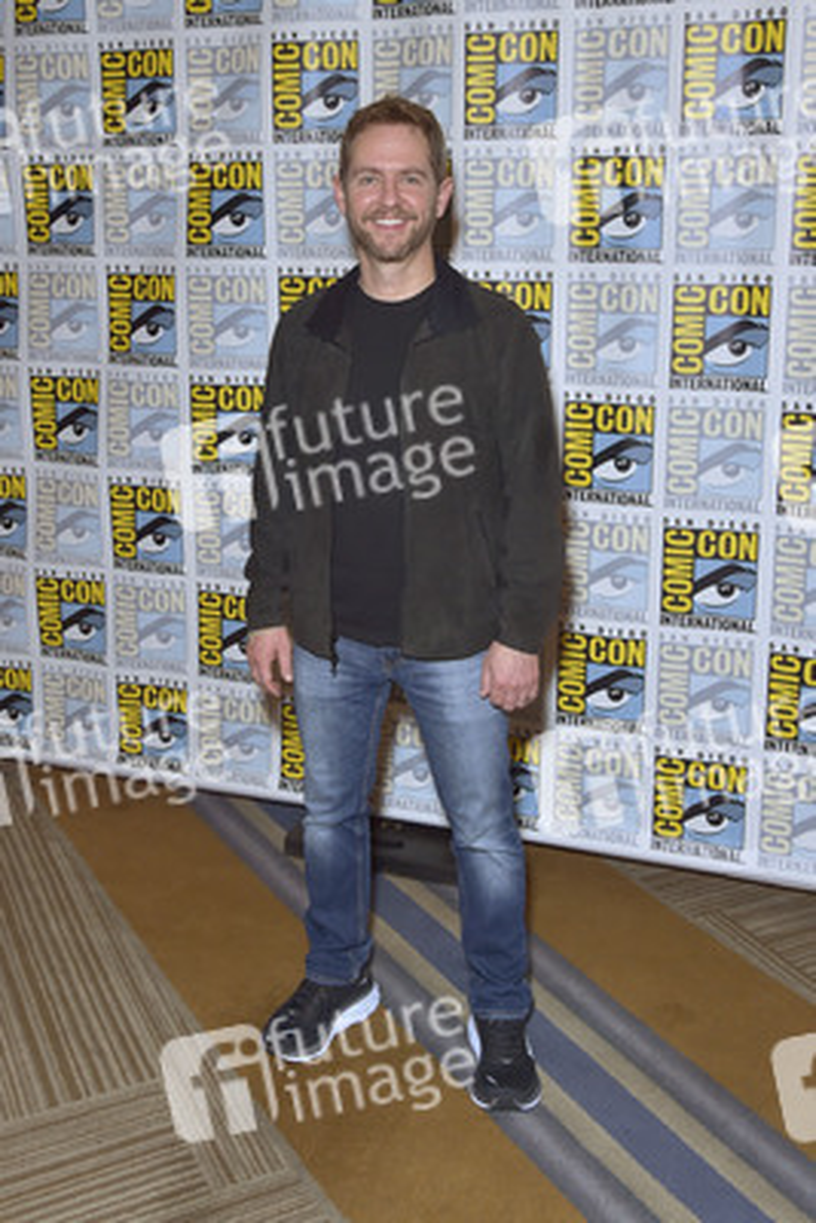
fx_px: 1155
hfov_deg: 38.9
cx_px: 408
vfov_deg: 55.8
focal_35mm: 34
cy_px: 612
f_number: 6.3
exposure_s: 1/250
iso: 1000
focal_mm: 34
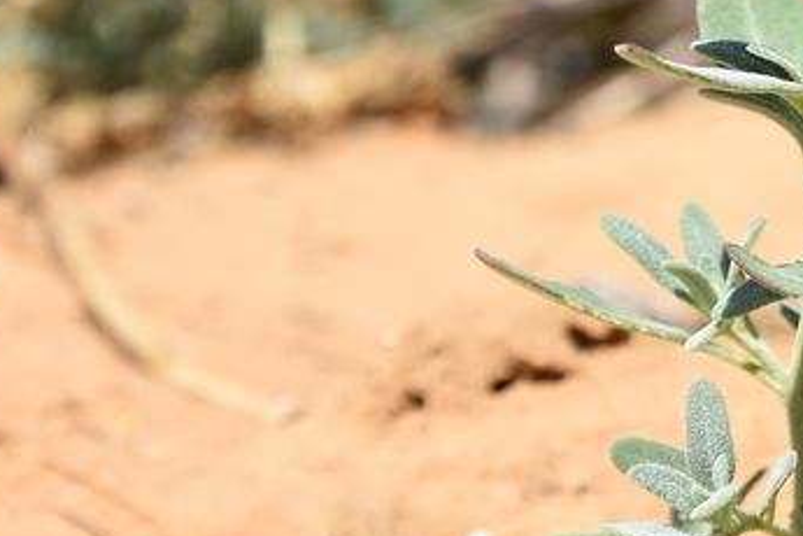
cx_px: 1073
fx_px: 5977
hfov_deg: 7.6
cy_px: 128
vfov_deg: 5.1
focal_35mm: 268
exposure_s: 1/400
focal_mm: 44
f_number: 8
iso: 100
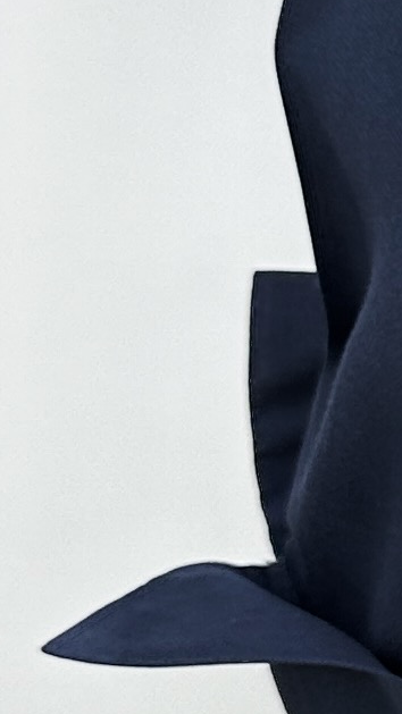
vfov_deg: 14.3
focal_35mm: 150
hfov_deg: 7.3
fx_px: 2841
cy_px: 452
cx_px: 1165
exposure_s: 1/604
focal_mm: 6.86
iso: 80
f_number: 1.78
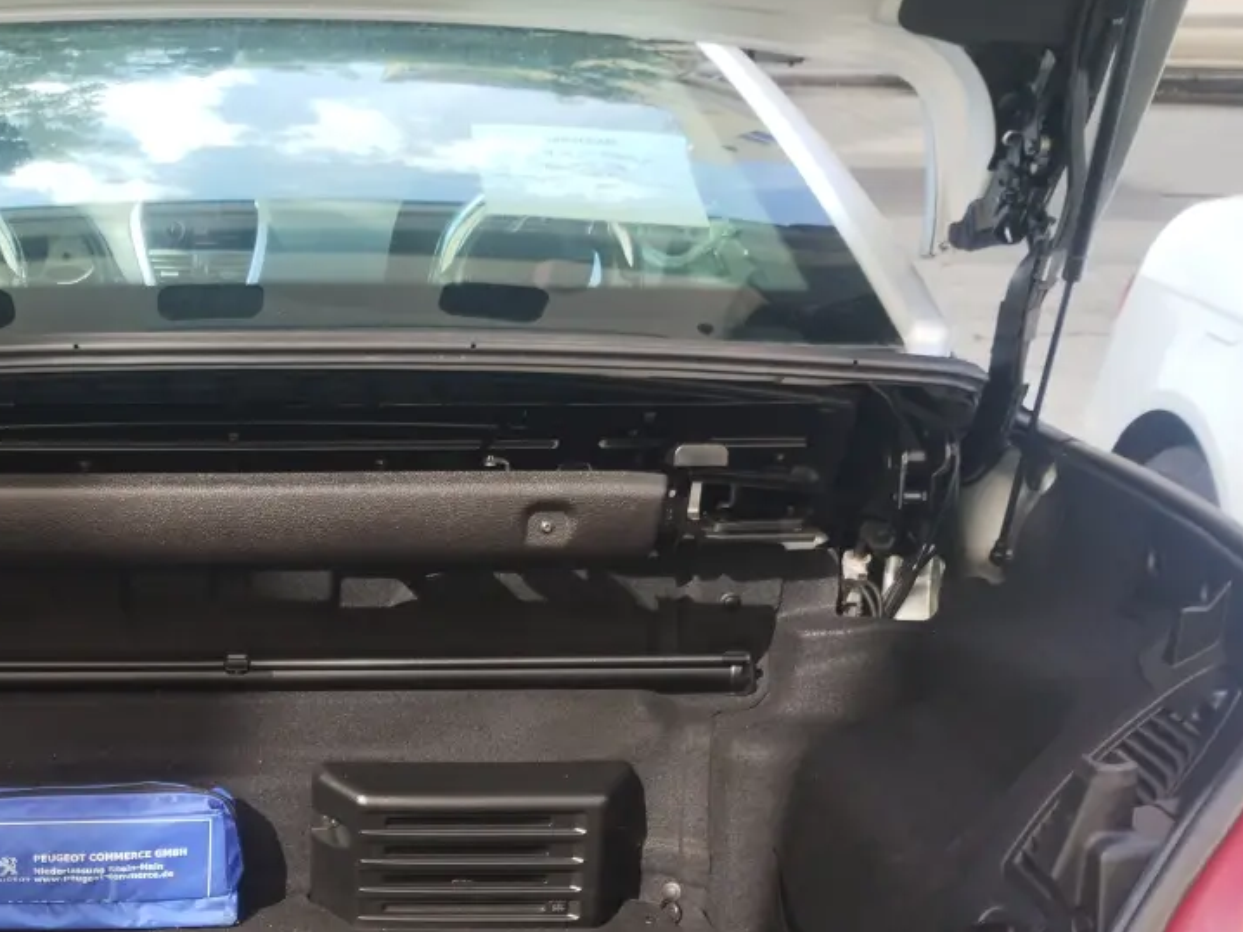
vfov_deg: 28.4
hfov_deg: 36.7
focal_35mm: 50
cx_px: 223
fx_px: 1795
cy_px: 771
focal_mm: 4.27
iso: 110
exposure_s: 1/100
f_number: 1.8
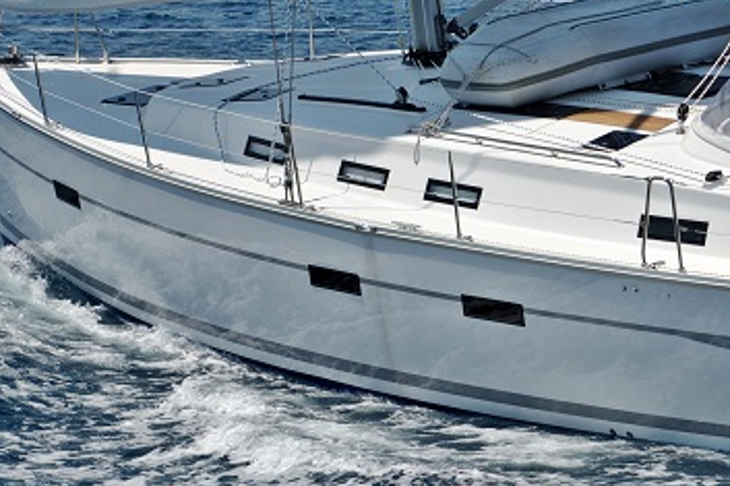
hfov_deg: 11.2
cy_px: 212
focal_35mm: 180
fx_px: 3648
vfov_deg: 7.6
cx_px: 848
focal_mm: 62
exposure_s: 1/400
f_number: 13
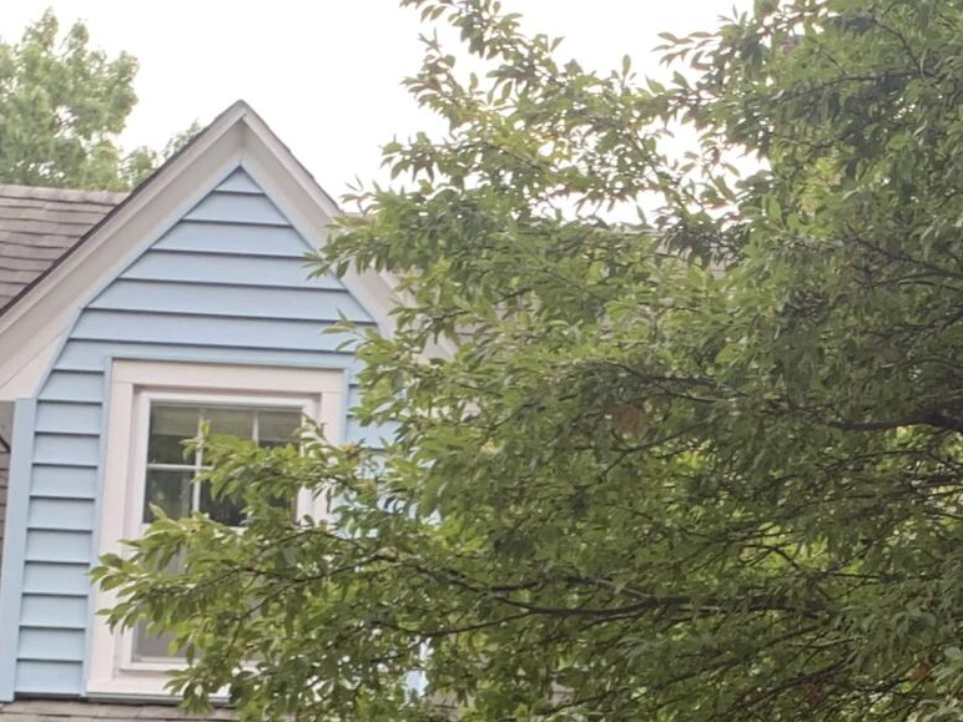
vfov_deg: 13.9
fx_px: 2810
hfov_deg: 18.3
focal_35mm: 101
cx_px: 1190
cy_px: 1041
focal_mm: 4.25
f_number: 1.8
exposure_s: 1/185
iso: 25
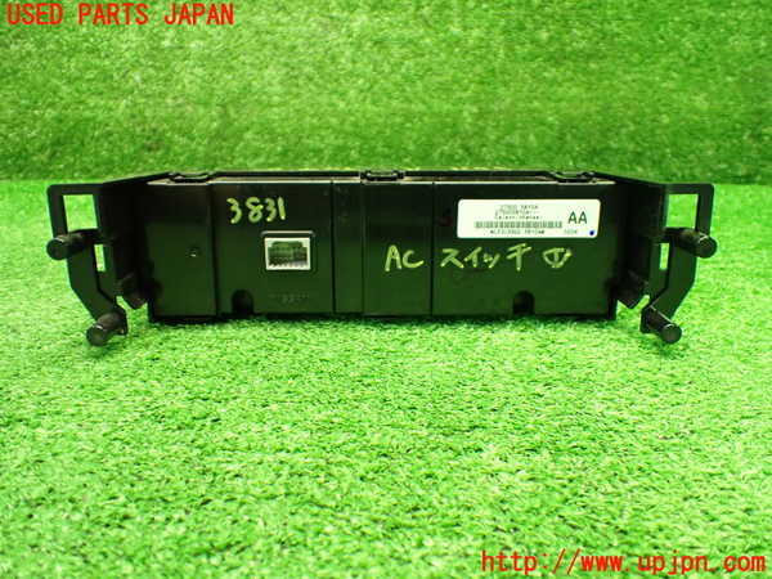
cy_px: 290
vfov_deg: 46.8
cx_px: 386
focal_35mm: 30
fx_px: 669
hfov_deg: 60.0
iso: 800
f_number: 2.3
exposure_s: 1/50
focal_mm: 5.4
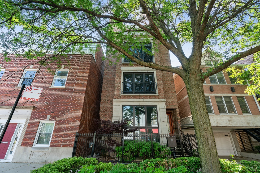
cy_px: 86
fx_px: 116
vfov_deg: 73.7
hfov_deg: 96.7
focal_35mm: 16
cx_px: 130
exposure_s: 1/50
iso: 320
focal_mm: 16
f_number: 8
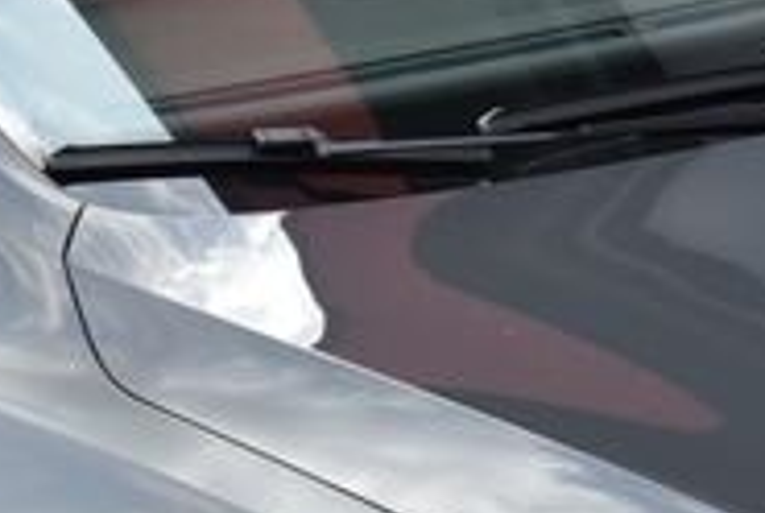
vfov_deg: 4.0
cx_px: 66
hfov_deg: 6.0
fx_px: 7300
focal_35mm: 343
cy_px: 459
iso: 500
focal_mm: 62
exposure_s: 1/200
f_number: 7.1
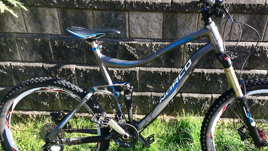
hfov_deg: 52.6
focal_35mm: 38
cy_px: 96
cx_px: 153
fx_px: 270
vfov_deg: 31.0
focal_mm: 4.15
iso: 32
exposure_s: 1/370
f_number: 2.2
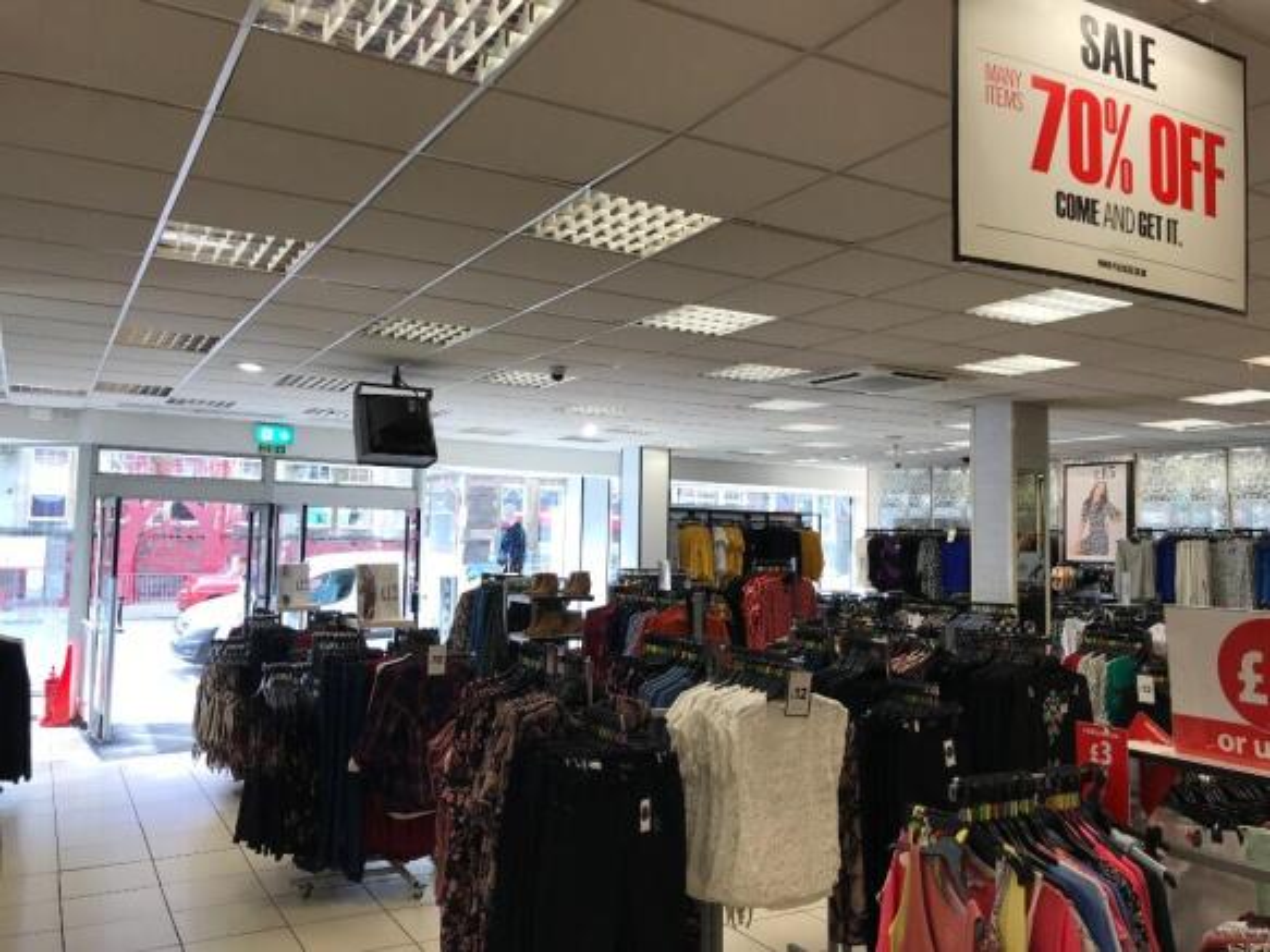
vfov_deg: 49.7
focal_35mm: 28
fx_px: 1027
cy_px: 476
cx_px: 635
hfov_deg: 63.5
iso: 25
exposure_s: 1/100
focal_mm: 3.99
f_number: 1.8
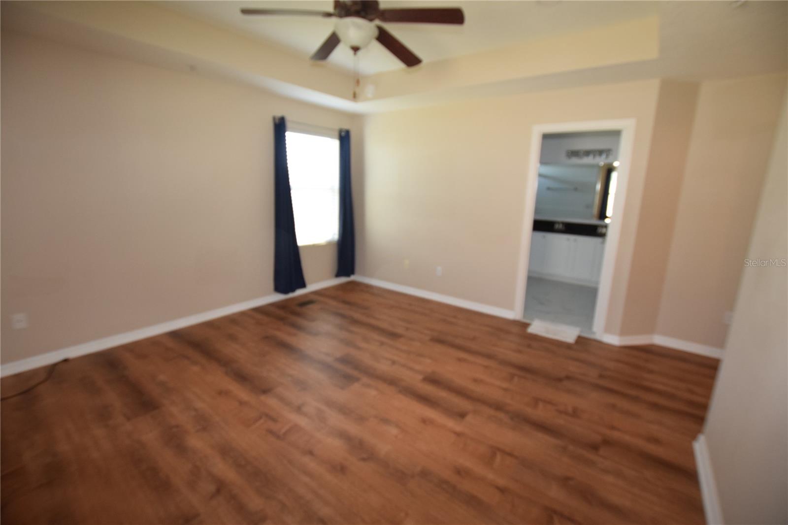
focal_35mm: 15
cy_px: 262
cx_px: 394
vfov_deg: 77.3
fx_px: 328
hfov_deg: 100.4
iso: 800
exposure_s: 1/80
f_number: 4.5
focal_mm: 10
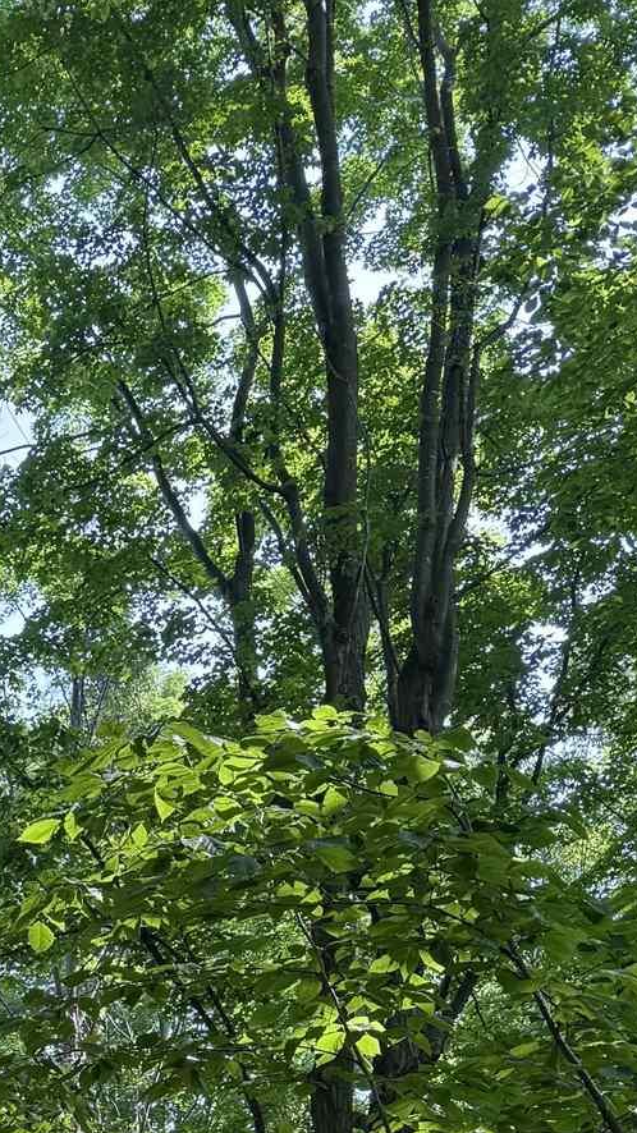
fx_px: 2043
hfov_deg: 16.8
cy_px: 1431
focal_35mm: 68
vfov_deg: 26.7
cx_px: -175
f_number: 1.78
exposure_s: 1/312
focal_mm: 6.76
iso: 100
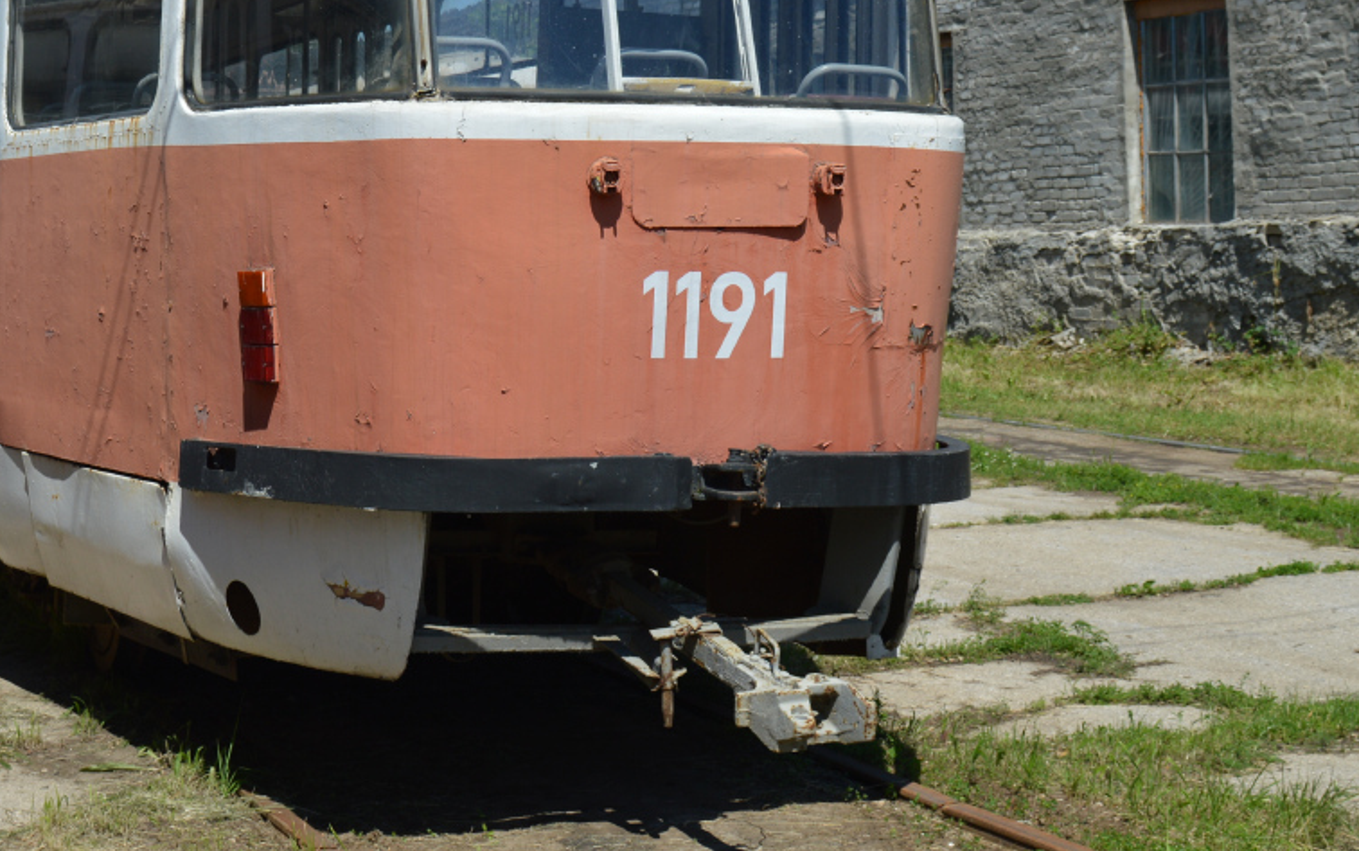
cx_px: 509
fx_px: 2334
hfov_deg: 32.3
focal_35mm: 63
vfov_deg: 20.3
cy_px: 131
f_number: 8
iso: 100
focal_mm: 24
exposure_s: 1/400
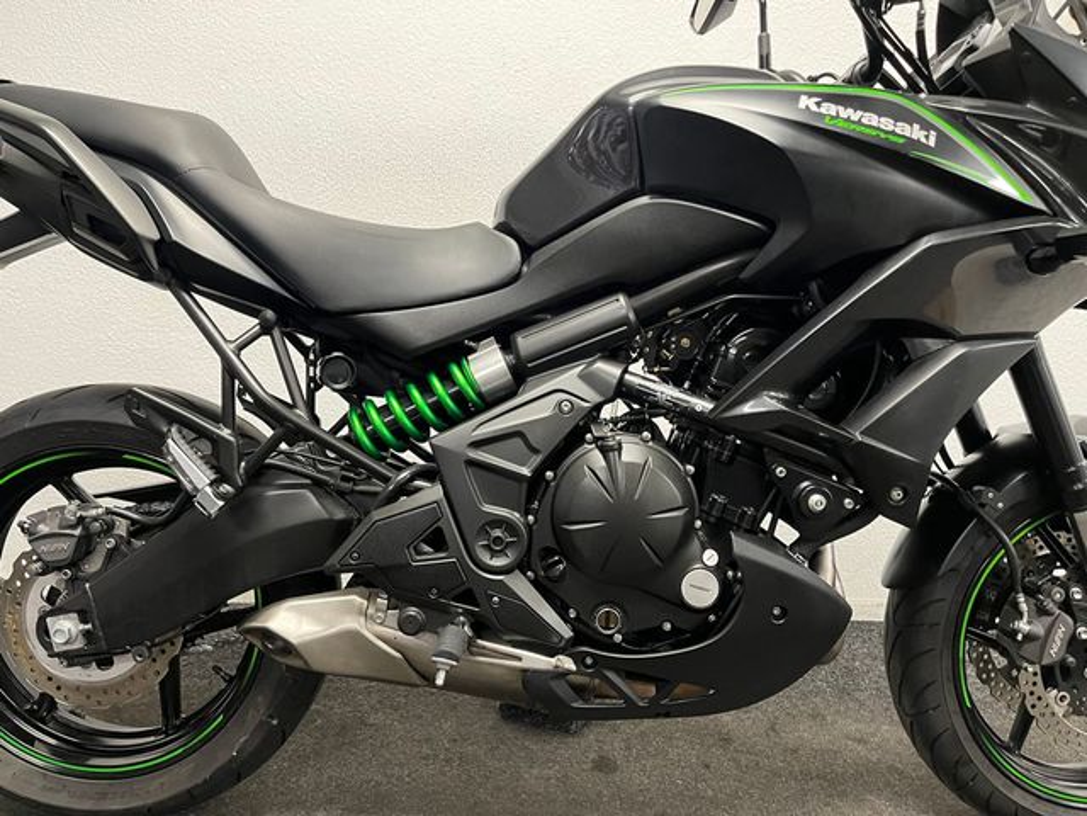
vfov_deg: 53.1
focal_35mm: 26
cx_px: 544
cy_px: 408
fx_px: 816
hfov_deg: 67.3
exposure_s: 1/50
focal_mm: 5.1
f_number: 1.6
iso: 400
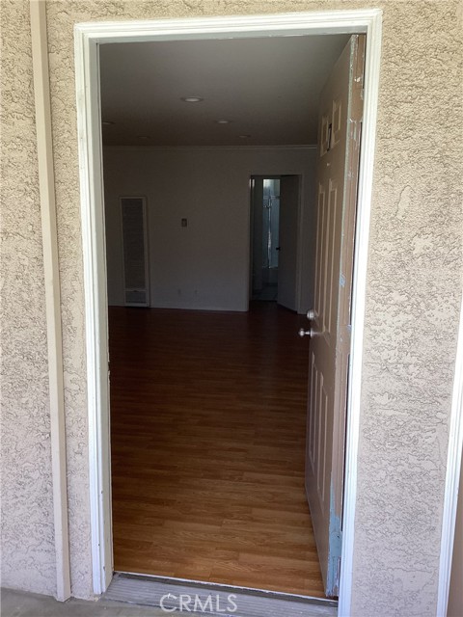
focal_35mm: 31
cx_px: 232
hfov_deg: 45.4
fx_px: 553
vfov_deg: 58.4
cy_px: 308
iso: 40
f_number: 2.4
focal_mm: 3.3
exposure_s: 1/120
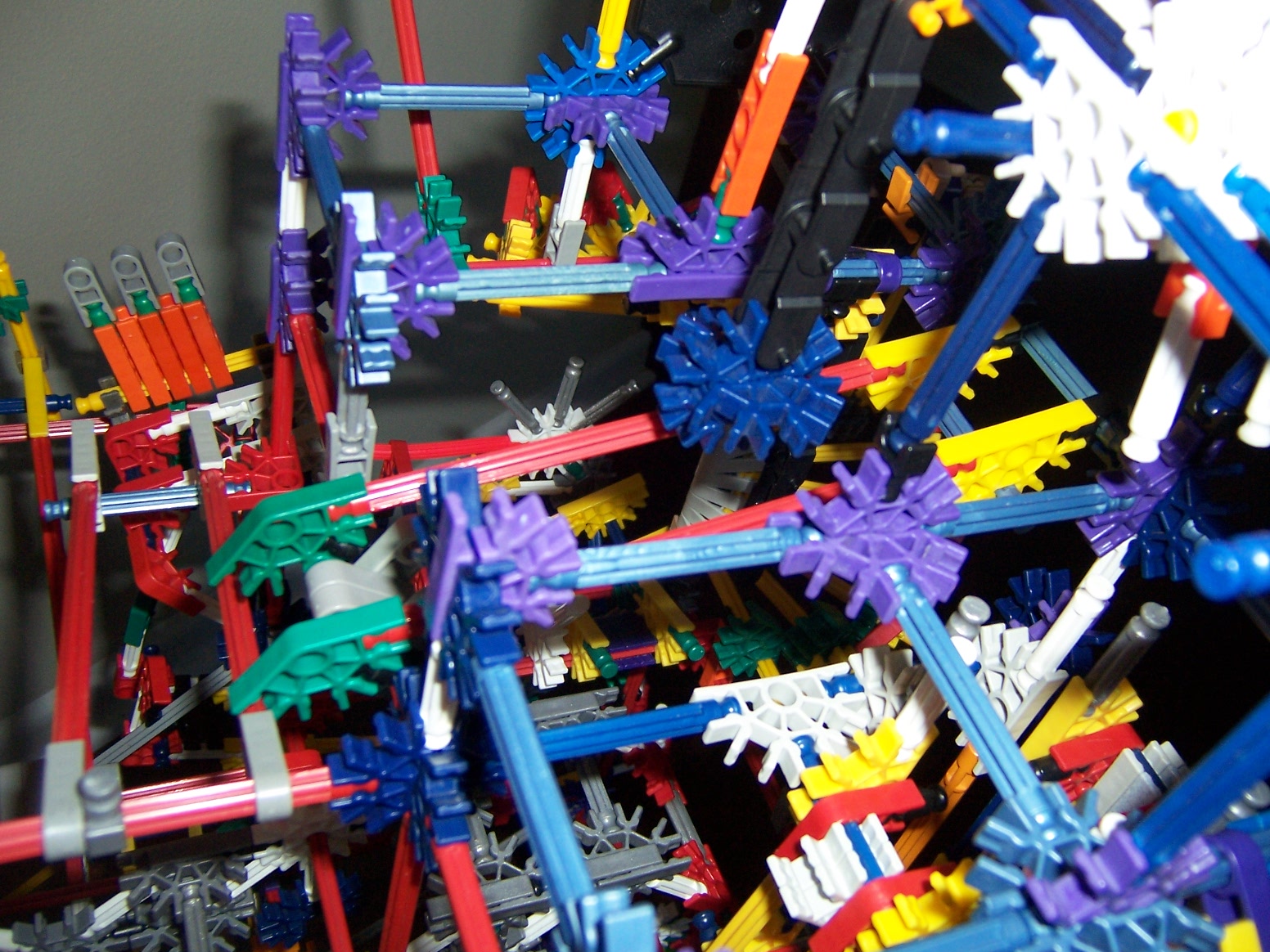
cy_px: 476
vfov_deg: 42.9
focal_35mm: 33
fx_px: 1211
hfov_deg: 55.4
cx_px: 635
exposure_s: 1/60
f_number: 2.8
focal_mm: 5.5
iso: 140
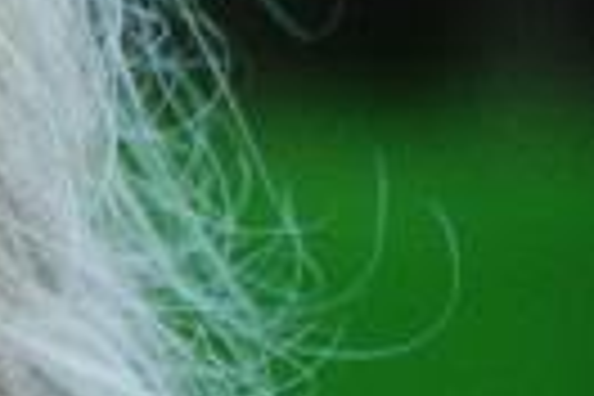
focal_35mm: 1044
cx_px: -1516
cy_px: 497
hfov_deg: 2.0
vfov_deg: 1.3
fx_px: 17225
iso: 400
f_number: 4.5
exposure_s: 1/80
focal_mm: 92
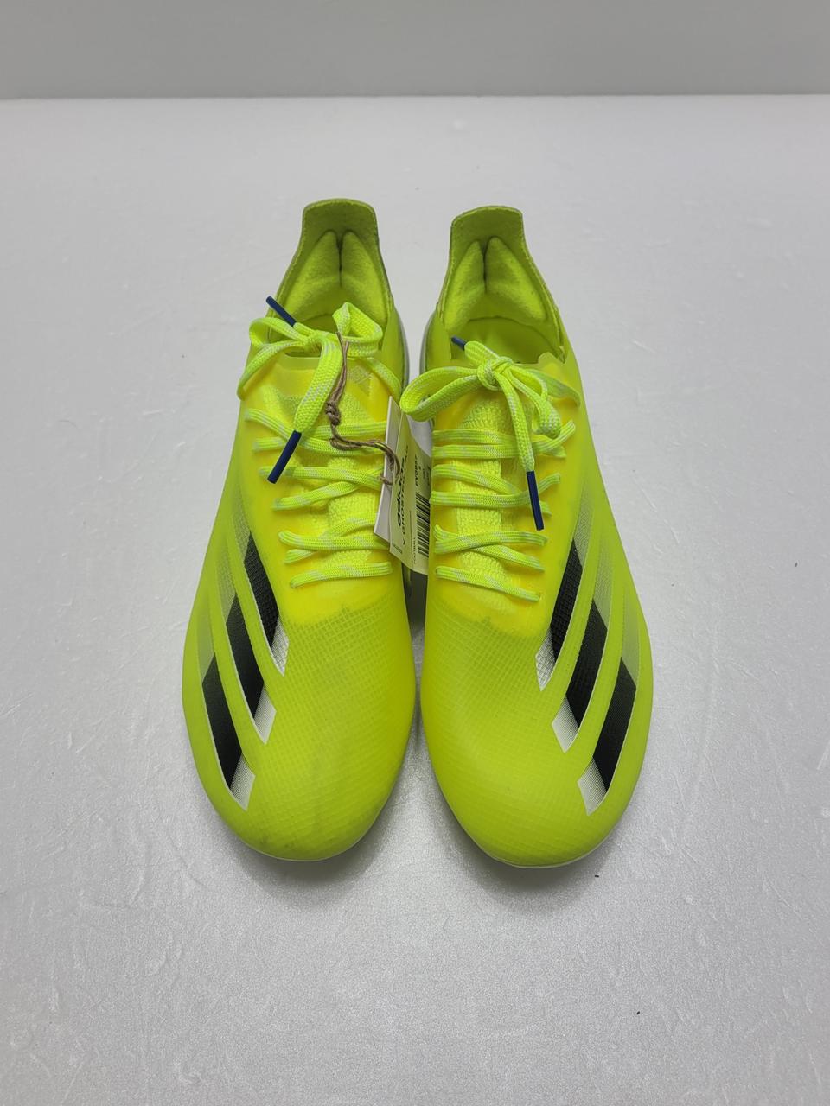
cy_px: 553
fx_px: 831
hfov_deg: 53.1
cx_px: 415
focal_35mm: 26
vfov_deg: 67.3
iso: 40
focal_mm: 5.4
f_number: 1.8
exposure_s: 1/128
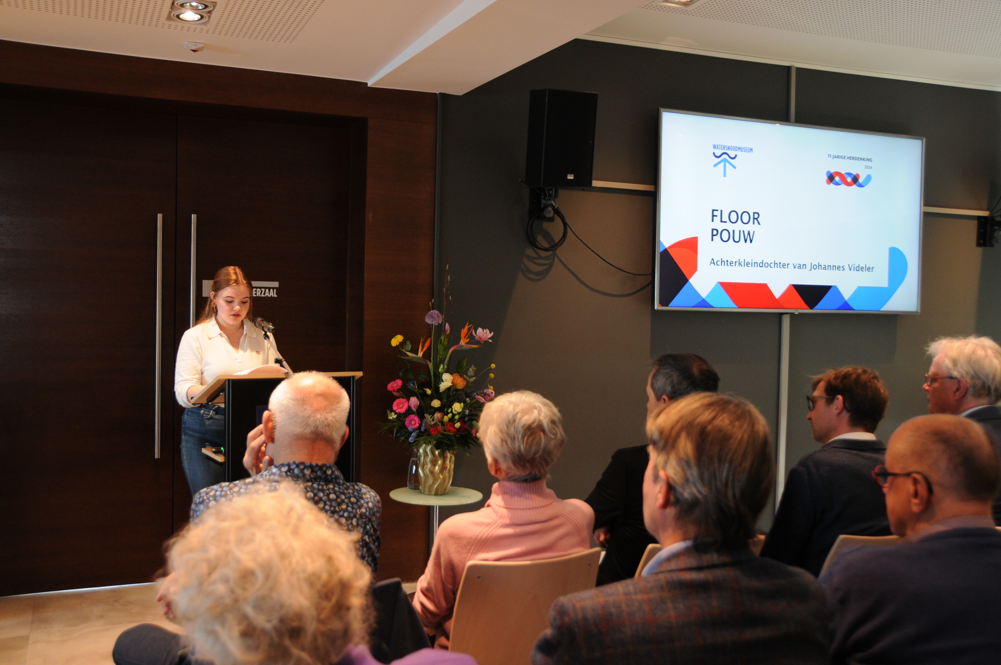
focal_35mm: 36
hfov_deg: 53.2
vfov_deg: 36.8
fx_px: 1000
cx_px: 500
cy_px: 332
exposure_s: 1/50
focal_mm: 24
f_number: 3.8
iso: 640
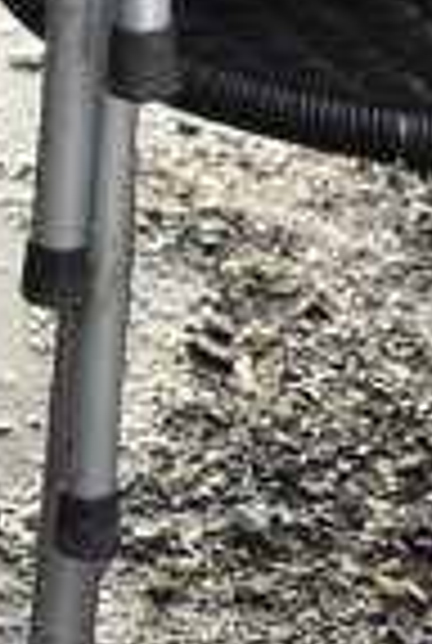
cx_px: -850
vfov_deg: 9.6
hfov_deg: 6.6
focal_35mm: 191
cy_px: -862
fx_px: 3421
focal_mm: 20
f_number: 3.5
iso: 450
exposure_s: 1/250
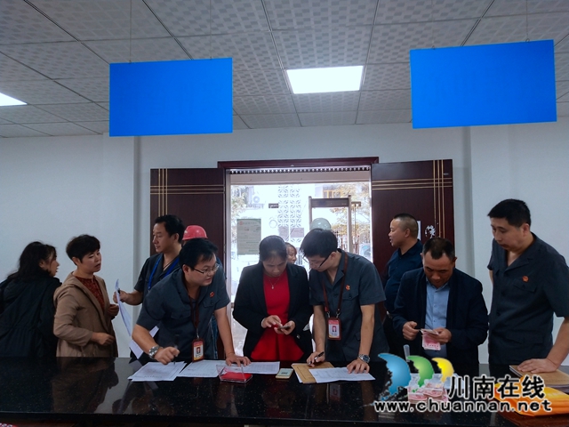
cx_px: 284
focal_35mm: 30
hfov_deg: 60.0
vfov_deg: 46.8
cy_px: 214
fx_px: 493
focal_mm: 3.95
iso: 195
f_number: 1.8
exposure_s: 1/100
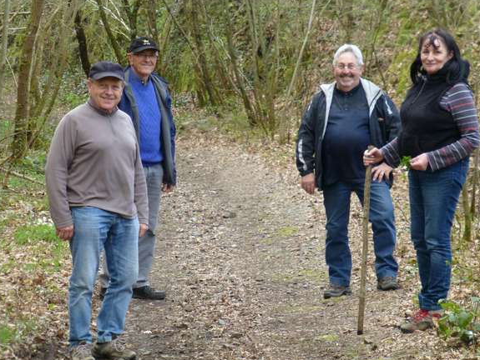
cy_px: 184
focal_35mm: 195
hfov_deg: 10.1
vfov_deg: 7.6
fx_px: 2706
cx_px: 242
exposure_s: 1/160
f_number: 5.5
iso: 500
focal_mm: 33.3
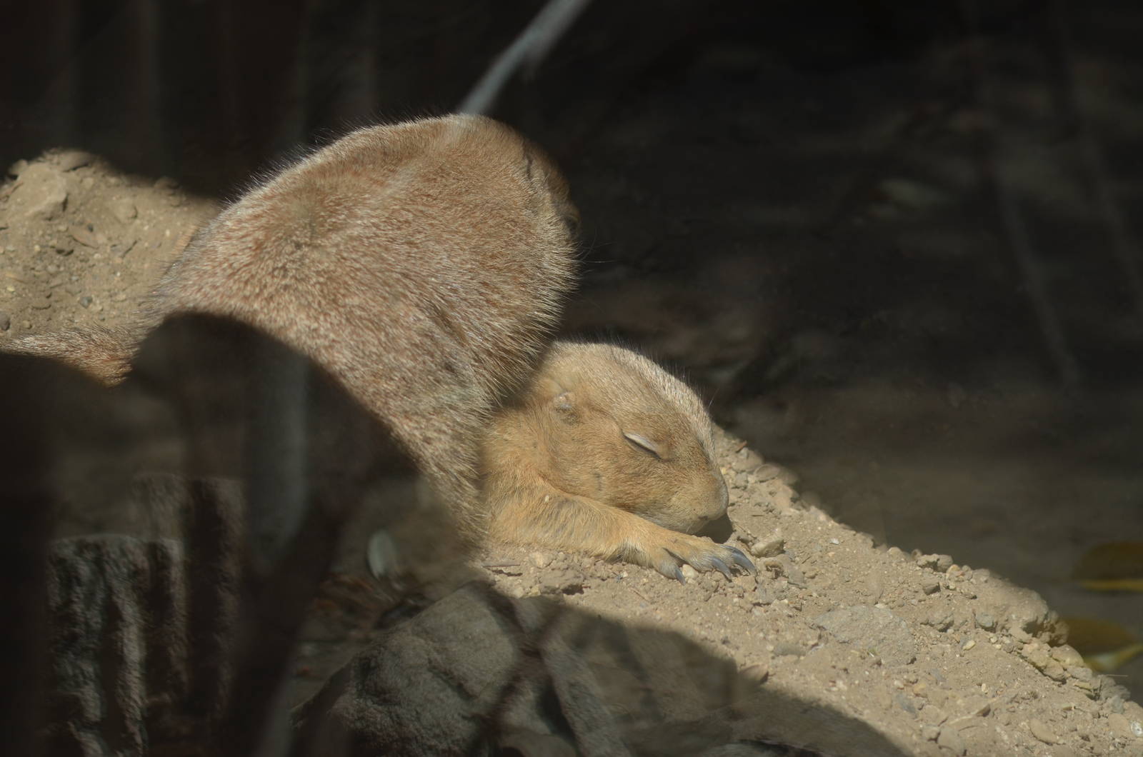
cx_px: 572
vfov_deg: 6.8
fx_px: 6417
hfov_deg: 10.2
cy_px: 378
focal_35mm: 202
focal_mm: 135
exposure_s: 1/800
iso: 200
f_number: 7.1
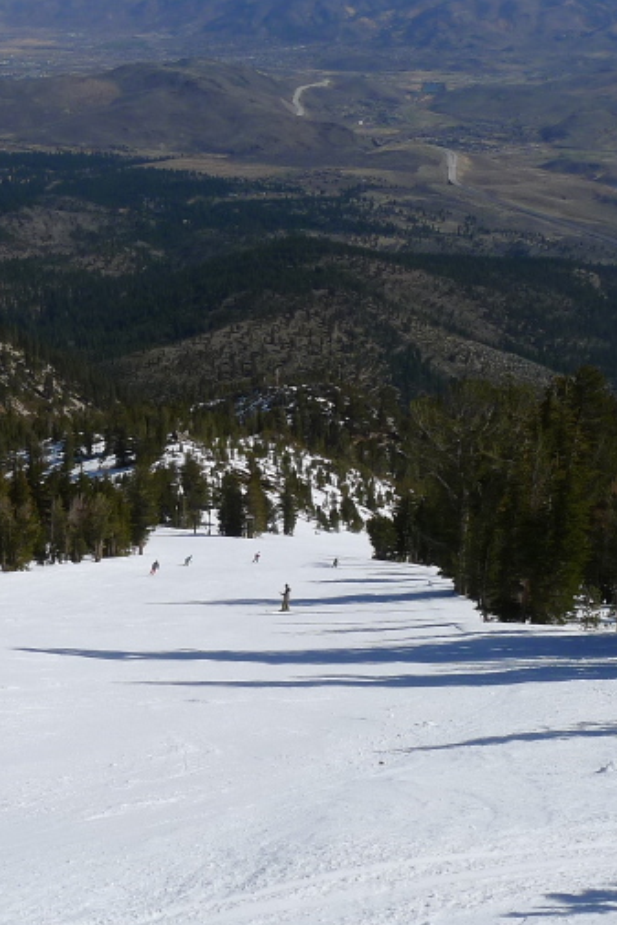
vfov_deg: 33.9
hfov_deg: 22.4
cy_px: 507
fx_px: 1516
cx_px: 51
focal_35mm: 59
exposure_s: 1/800
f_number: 5.6
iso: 80
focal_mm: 6
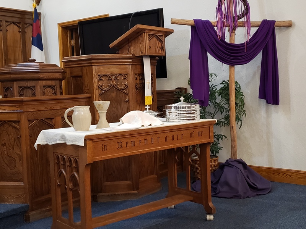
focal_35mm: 26
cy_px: 114
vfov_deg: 53.1
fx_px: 230
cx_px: 153
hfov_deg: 67.3
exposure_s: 1/20
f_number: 1.5
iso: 250
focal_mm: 4.3
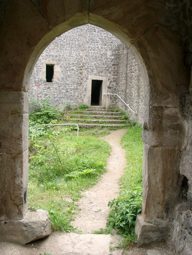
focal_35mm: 34
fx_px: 251
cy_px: 128
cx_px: 96
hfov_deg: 41.8
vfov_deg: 54.0
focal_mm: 7.13
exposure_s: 1/89
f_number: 4
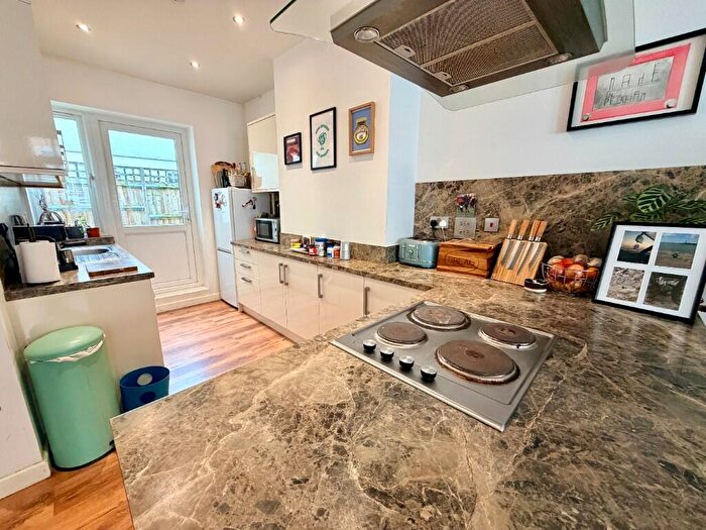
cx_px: 353
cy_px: 265
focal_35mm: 14
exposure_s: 1/100
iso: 320
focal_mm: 2.22
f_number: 2.2
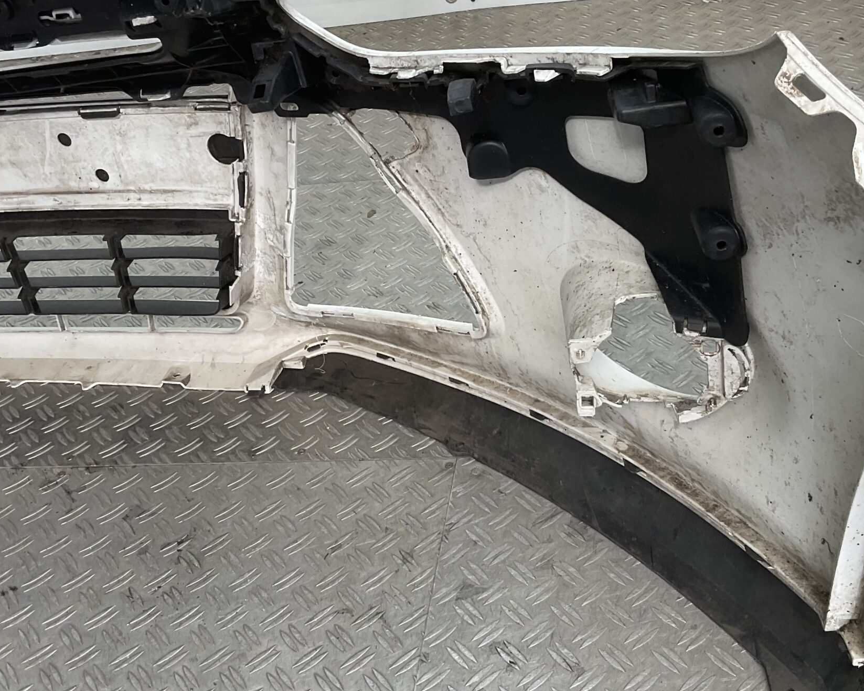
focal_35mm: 44
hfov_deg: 42.0
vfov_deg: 34.2
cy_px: 343
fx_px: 1125
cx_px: 441
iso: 16
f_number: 1.8
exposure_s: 1/134
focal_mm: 3
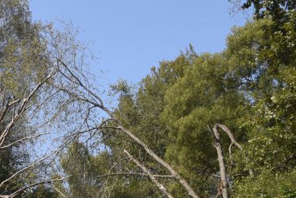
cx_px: -134
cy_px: 280
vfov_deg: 12.9
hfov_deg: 18.1
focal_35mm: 102
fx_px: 839
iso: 160
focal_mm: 31
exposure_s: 1/125
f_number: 11
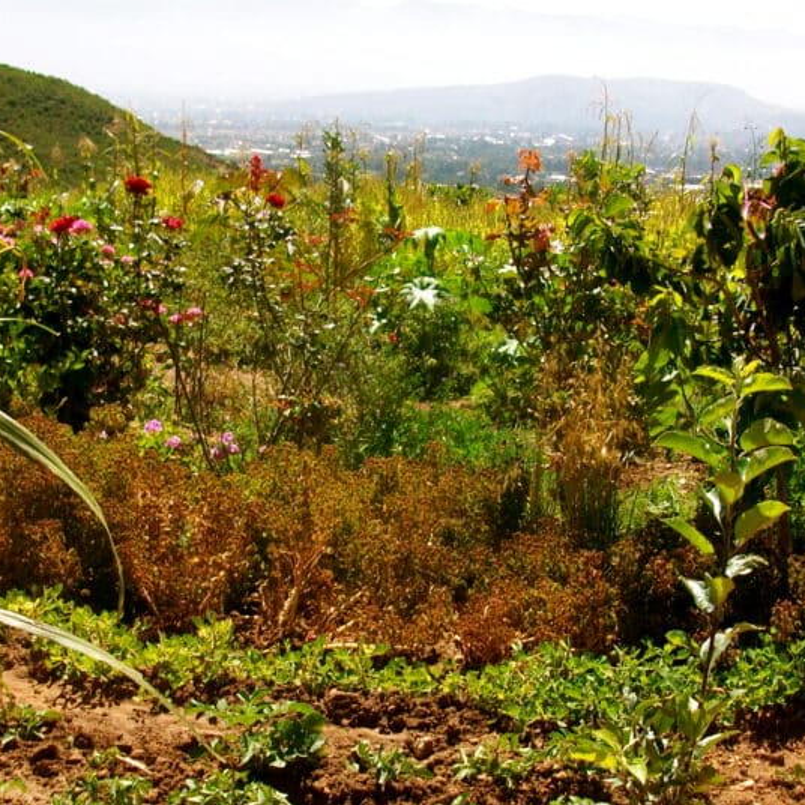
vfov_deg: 31.6
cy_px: 372
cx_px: 409
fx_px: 1421
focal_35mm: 54
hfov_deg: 31.6
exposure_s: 1/640
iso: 64
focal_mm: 5.7
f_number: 2.8
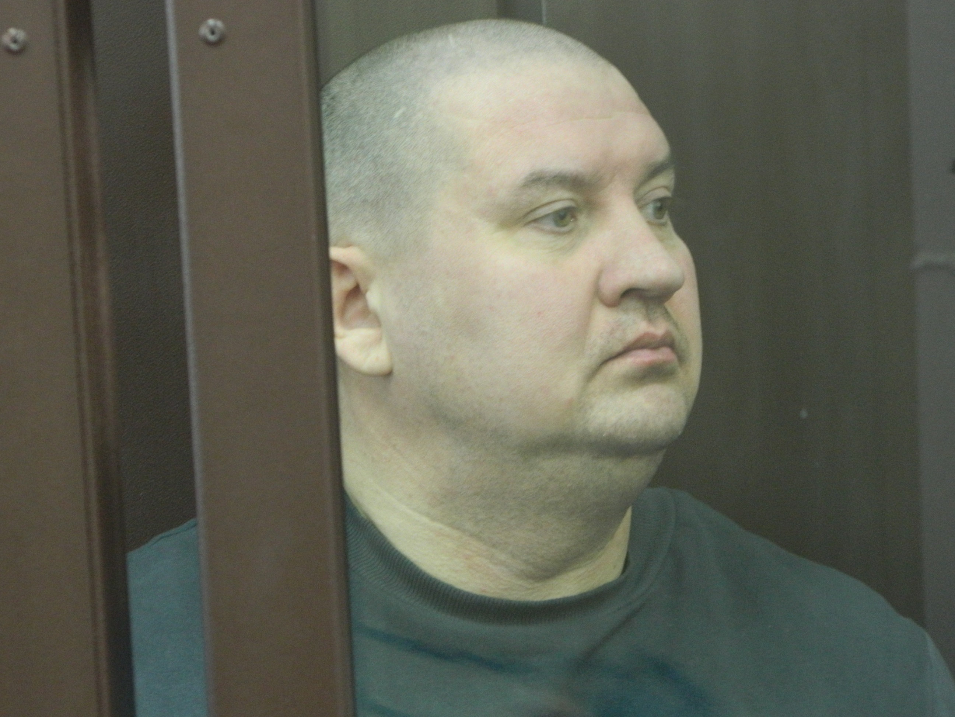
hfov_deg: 6.0
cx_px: 478
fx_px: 9159
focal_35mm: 332
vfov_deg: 4.5
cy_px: 358
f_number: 5.6
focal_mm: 59.7
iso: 400
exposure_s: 1/15
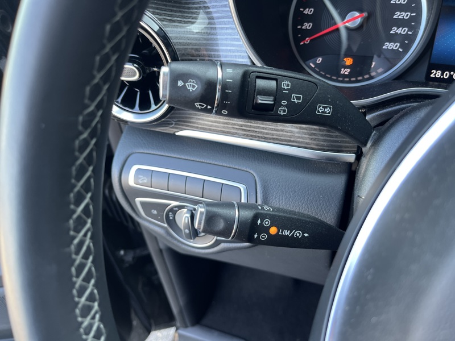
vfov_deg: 53.1
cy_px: 170
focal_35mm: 26
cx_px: 228
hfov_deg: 67.3
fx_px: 342
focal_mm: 5.1
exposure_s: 1/121
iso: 125
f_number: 1.6
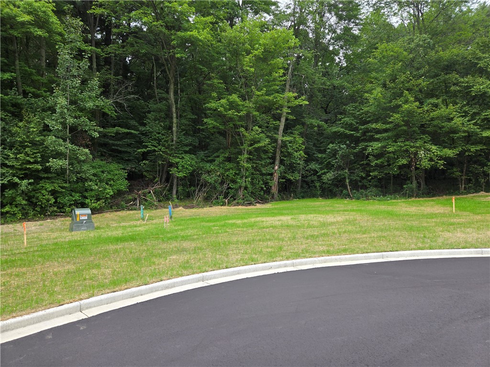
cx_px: 245
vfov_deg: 58.9
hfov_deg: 73.9
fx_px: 326
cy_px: 184
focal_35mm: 23
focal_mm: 5.4
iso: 40
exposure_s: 1/180
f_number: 1.8
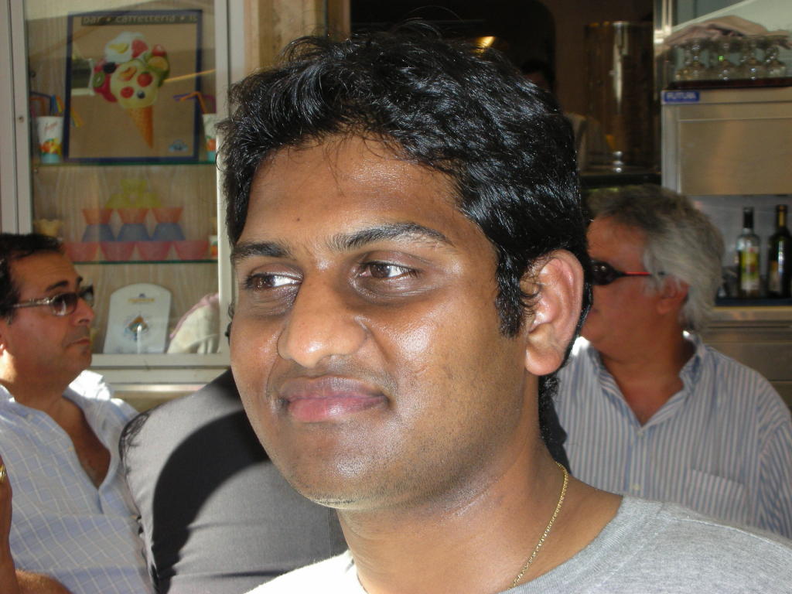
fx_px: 1670
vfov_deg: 20.2
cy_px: 297
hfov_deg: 26.7
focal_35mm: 73
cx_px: 396
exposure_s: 1/120
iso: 107
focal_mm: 12.2
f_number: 4.4
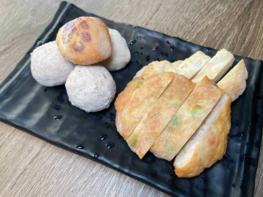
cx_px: 132
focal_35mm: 26
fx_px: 198
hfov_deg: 67.3
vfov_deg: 53.1
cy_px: 98
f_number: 1.8
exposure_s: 1/120
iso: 80
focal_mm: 4.25
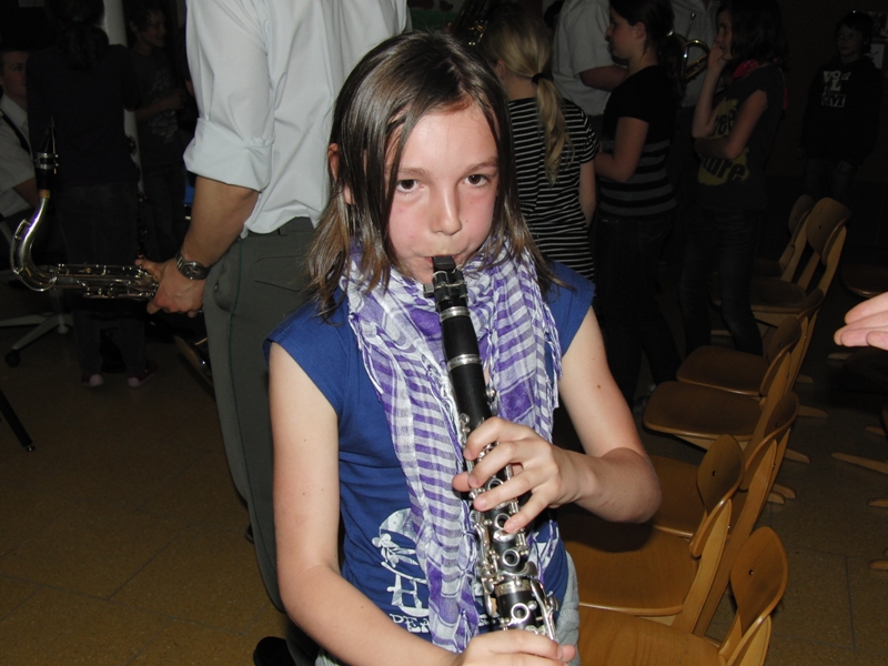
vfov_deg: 39.7
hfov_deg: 51.4
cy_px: 333
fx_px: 924
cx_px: 444
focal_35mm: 36
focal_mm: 7.3
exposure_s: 1/60
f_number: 2.7
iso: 100
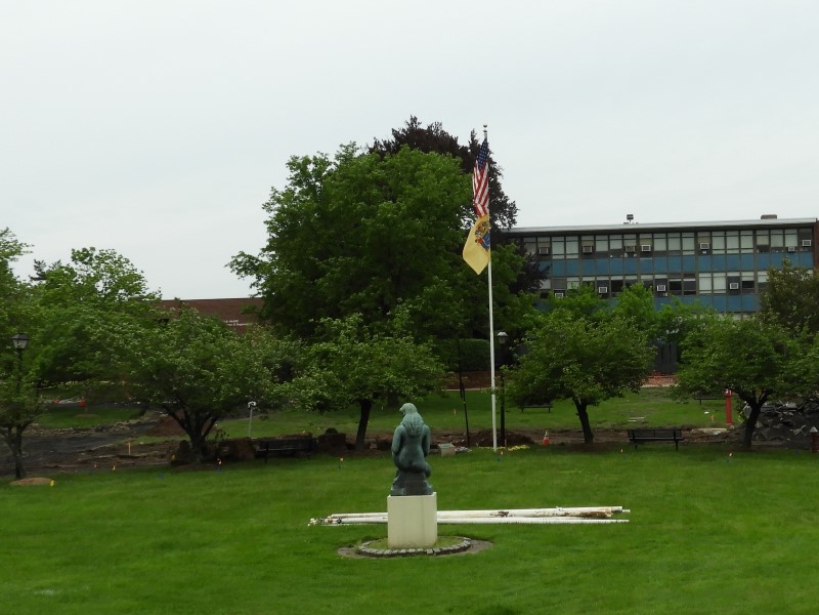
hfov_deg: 34.8
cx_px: 606
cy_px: 326
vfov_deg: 27.0
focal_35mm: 54
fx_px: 1278
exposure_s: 1/1000
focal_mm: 5.4
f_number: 3.5
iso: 100
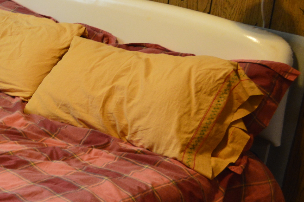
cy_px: 46
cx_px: -86
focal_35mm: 71
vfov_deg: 19.0
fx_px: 599
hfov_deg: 24.9
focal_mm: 18
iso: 800
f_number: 5
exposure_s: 1/15
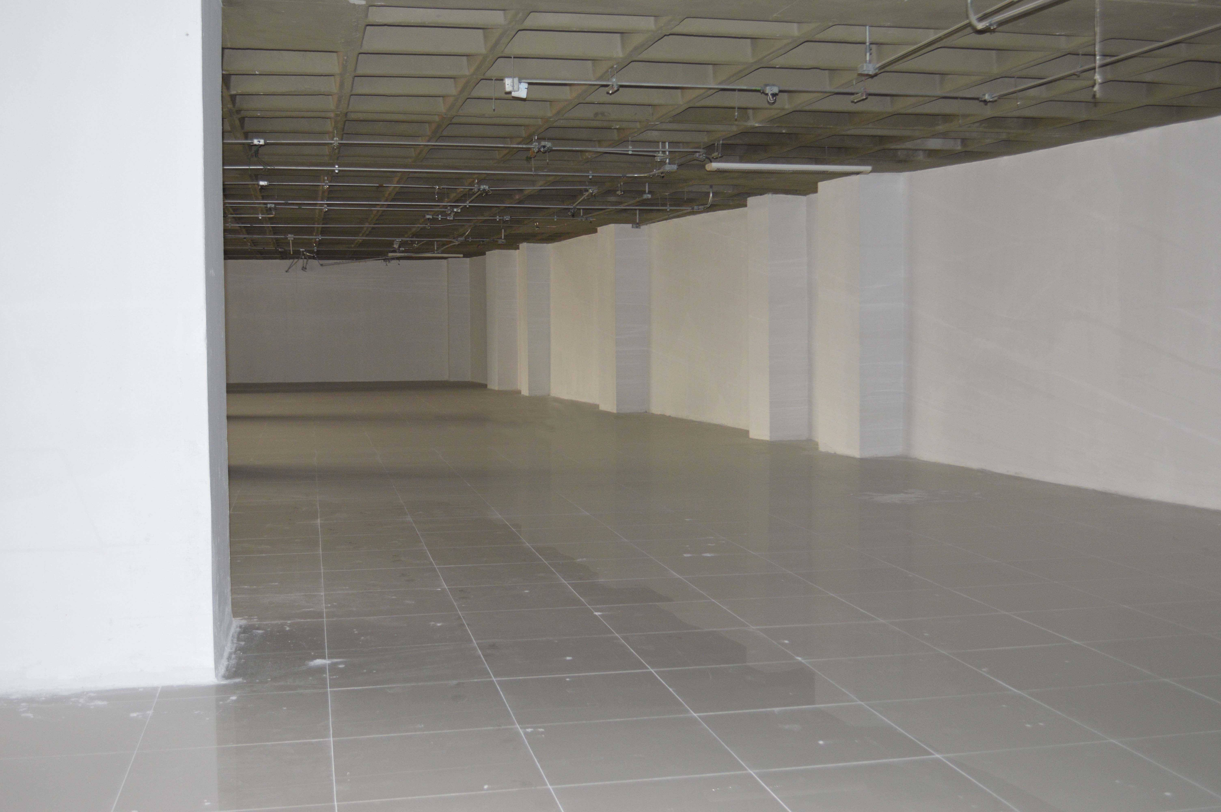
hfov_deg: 49.6
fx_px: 1322
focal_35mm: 39
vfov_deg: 34.1
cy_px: 406
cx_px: 610
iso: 560
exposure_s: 1/60
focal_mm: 26
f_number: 4.2
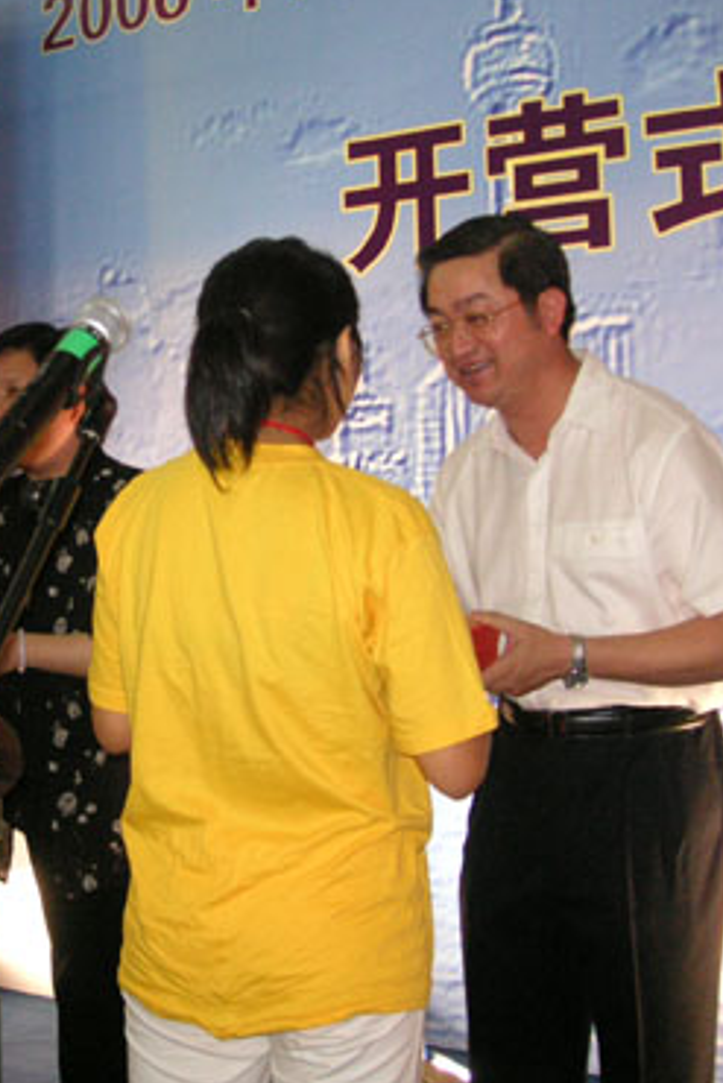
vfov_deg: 38.2
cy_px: 537
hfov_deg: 25.6
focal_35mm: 52
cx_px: 149
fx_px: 1565
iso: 160
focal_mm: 6.1
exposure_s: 1/45
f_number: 2.8
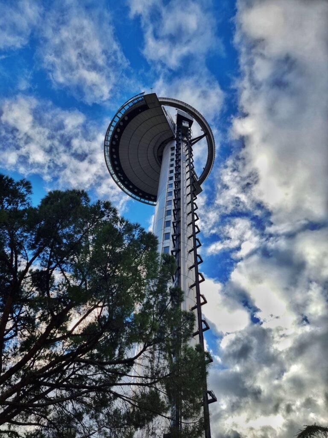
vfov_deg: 71.6
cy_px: 219
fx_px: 303
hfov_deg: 56.8
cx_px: 164
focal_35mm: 24
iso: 50
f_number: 1.8
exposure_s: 1/714
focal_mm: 6.7
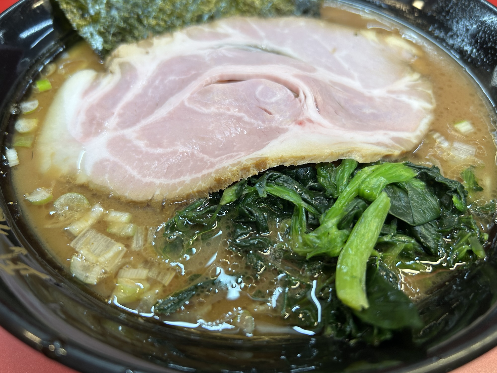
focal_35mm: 26
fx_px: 373
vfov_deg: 53.1
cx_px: 248
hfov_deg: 67.3
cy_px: 186
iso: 40
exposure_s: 1/100
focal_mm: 5.7
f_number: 1.5
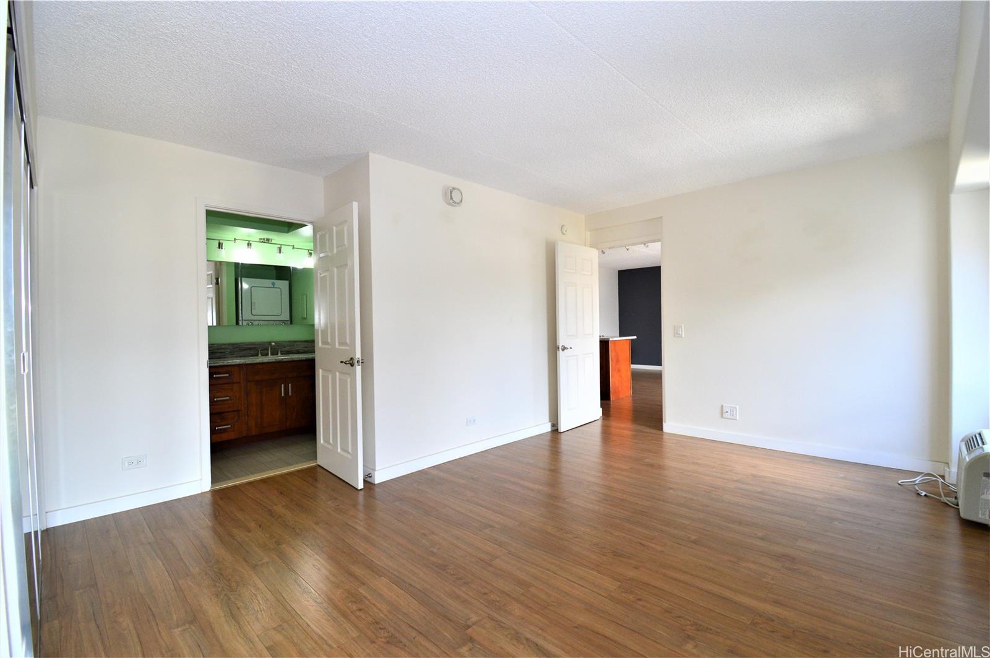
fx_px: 412
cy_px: 329
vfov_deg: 77.2
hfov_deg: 100.5
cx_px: 495
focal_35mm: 15
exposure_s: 1/50
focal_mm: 10
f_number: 8
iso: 400
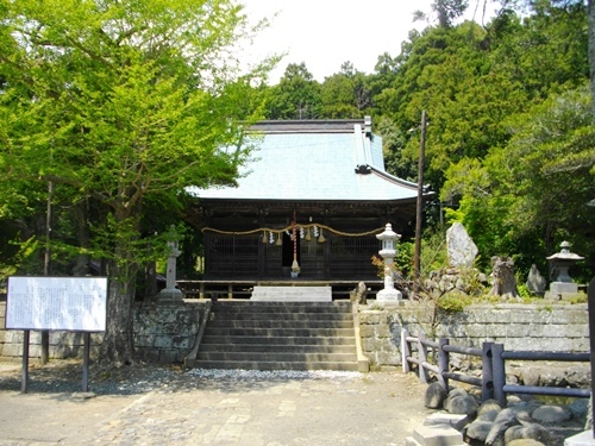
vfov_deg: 44.2
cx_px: 298
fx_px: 550
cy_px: 223
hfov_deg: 56.8
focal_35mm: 32
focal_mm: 5.7
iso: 100
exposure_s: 1/800
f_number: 2.9
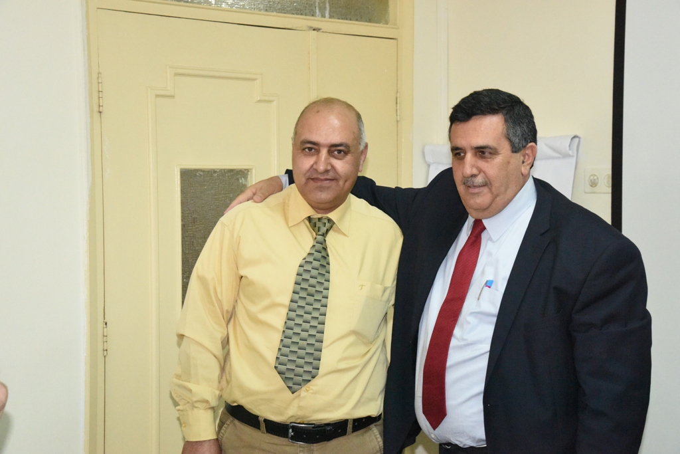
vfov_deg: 23.4
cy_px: 227
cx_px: 340
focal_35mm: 58
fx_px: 1096
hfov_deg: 34.5
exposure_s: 1/200
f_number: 10
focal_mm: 58
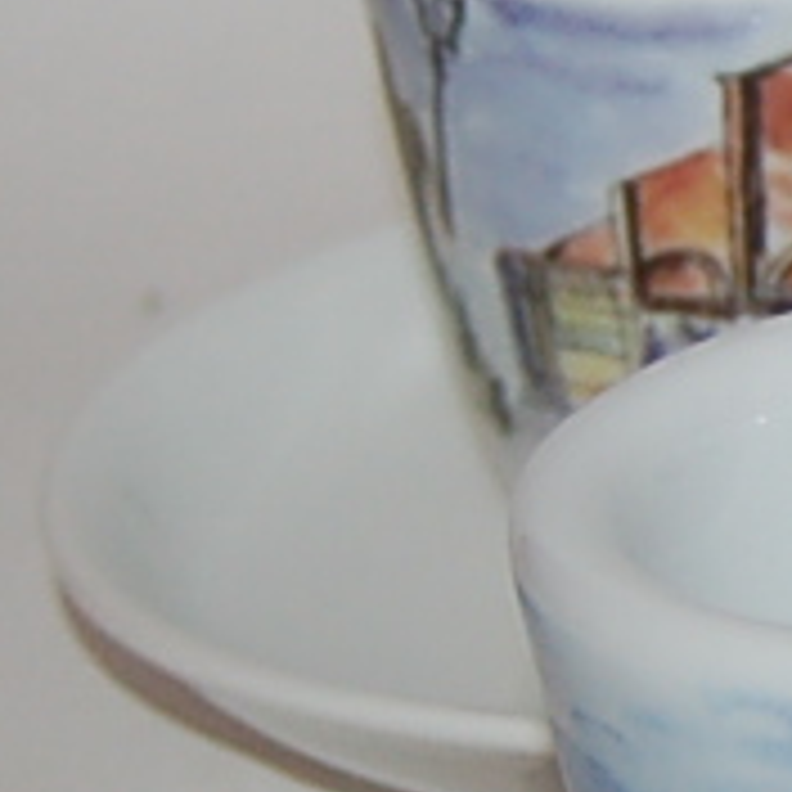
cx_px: 2920
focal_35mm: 337
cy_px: 338
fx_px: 8714
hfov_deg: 4.8
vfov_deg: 5.2
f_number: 3.8
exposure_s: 1/60
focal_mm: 31
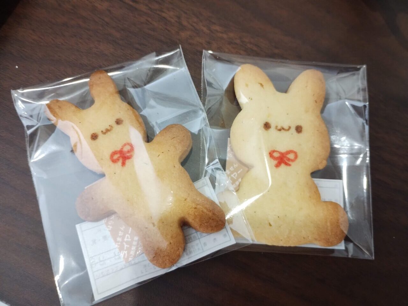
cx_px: 204
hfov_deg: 63.4
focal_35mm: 28
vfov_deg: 49.7
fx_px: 330
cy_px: 153
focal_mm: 4.27
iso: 1047
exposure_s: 1/33.3
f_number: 1.8
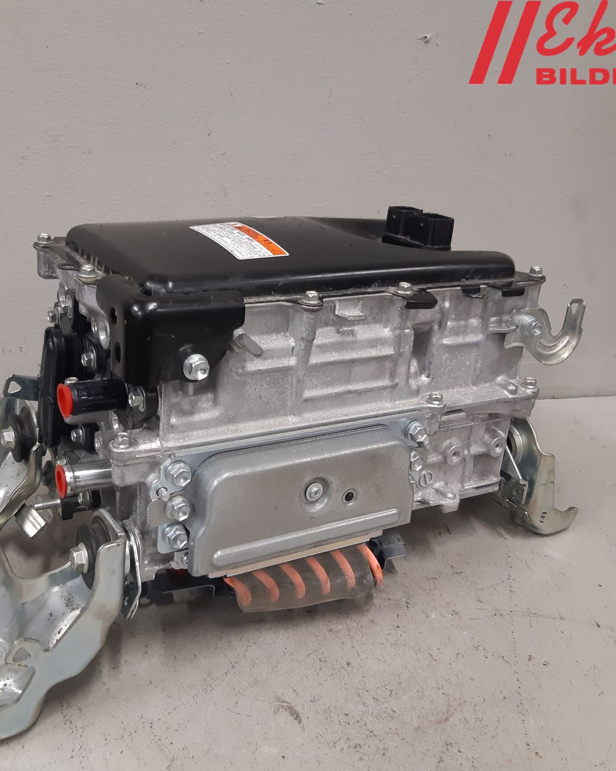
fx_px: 775
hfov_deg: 43.2
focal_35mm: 34
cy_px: 386
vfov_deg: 52.8
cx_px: 262
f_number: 1.7
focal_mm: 3.93
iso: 160
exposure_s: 1/50
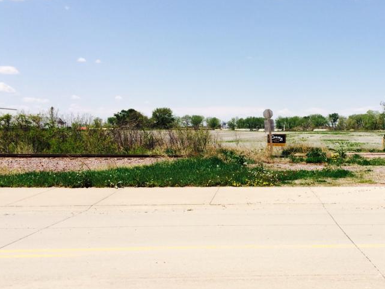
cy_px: 138
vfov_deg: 32.2
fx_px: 500
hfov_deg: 41.0
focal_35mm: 45
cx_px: 283
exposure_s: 1/3425
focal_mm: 4.12
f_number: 2.2
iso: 40
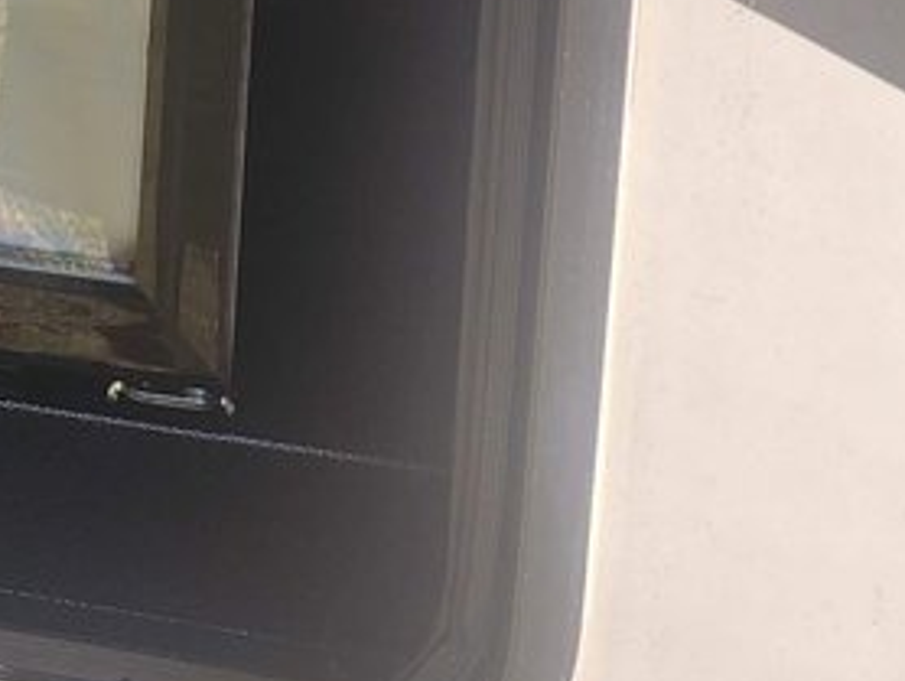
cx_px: -1040
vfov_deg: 10.8
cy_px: -705
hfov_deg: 13.1
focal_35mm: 125
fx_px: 3271
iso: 16
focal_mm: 6.4
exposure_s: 1/180
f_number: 1.8
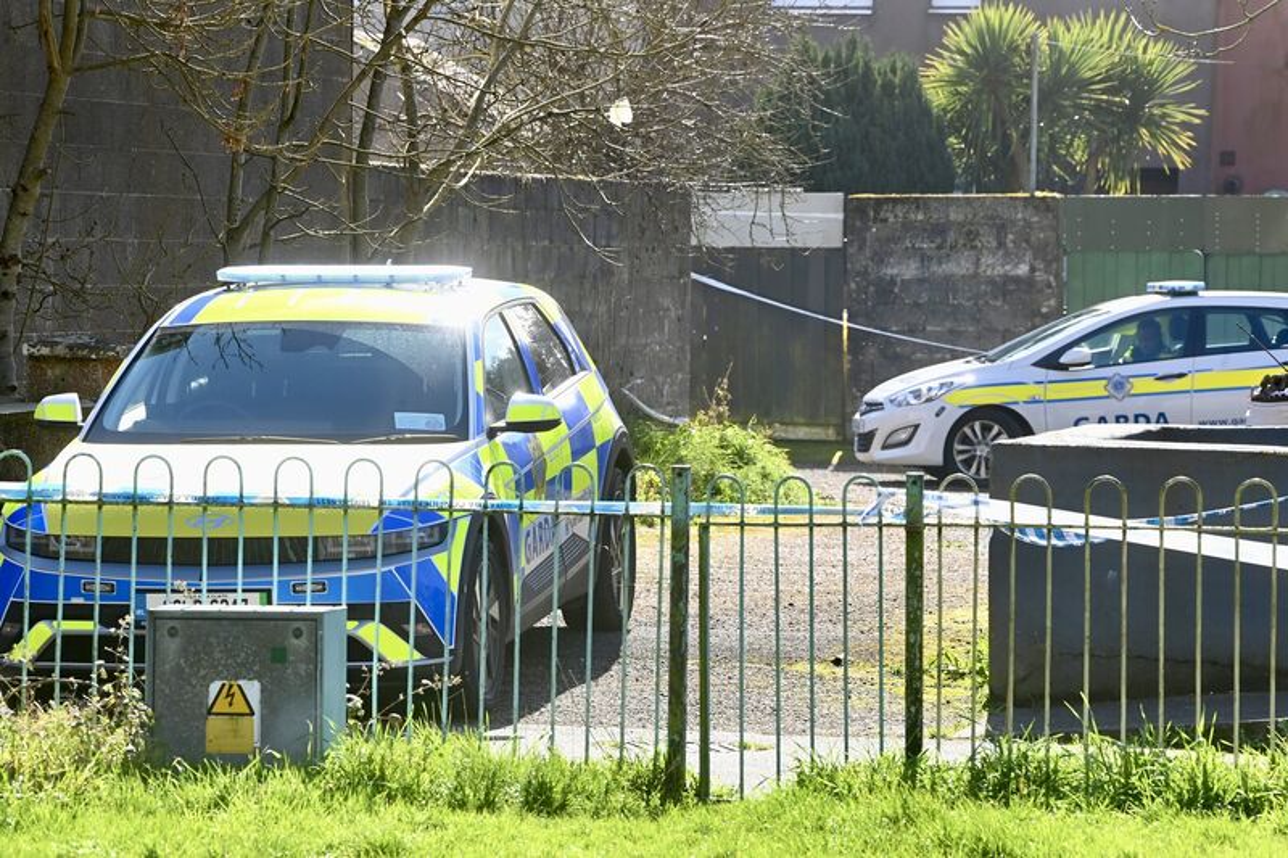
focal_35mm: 200
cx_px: 644
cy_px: 429
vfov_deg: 6.9
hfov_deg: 10.3
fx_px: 7154
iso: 800
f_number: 10
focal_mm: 200
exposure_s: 1/400
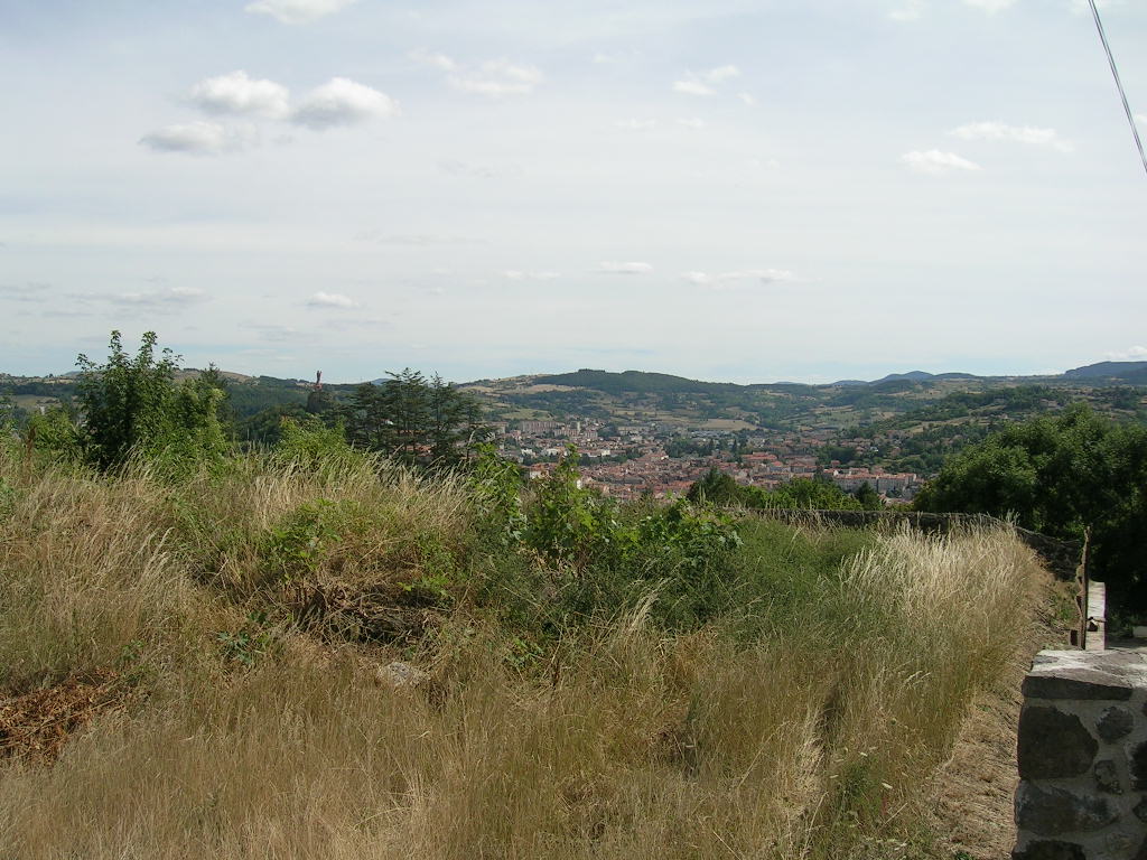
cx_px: 574
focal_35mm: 35
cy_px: 430
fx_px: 1160
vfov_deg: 40.7
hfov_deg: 52.6
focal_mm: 5.4
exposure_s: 1/619
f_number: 4.8
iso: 50
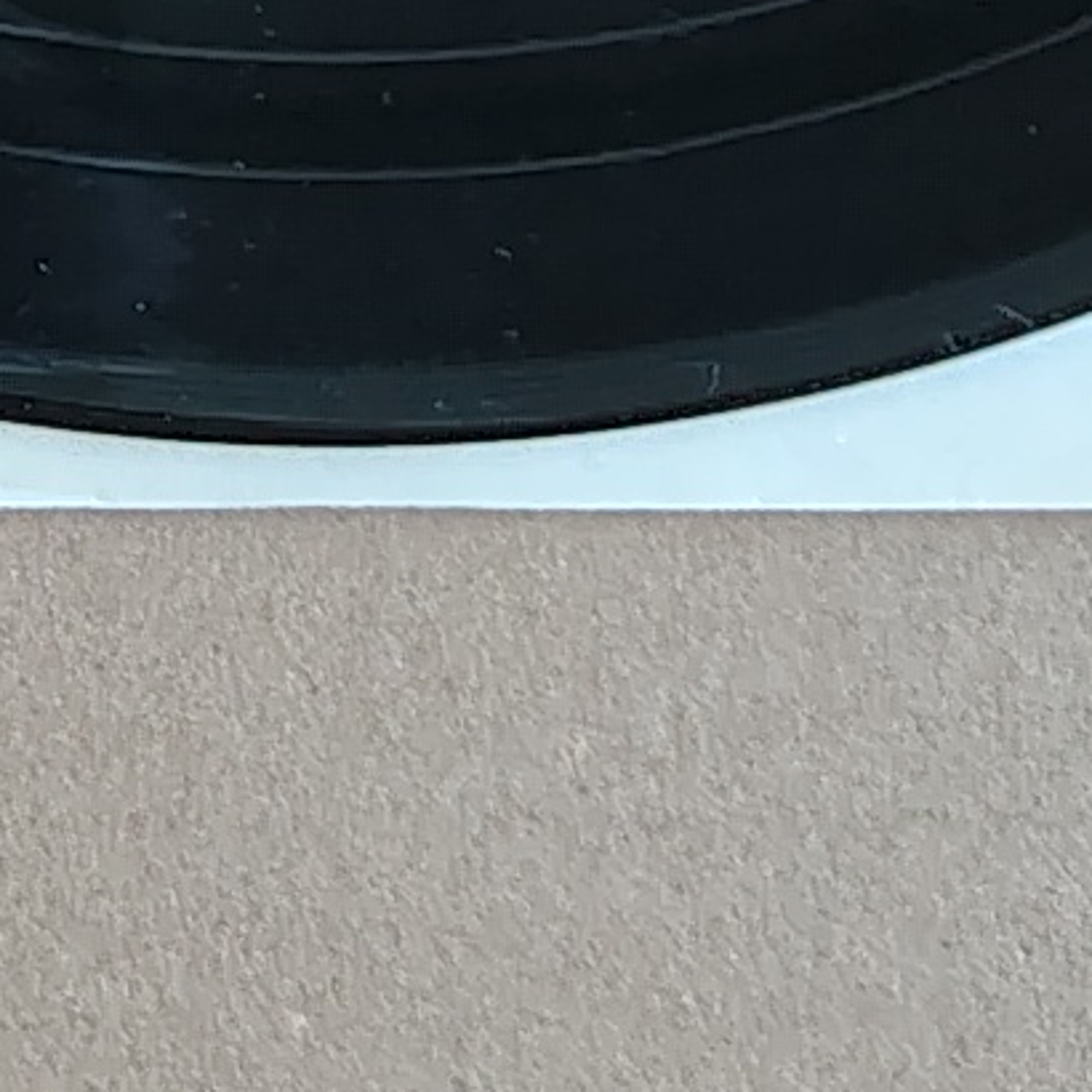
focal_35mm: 212
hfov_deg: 7.3
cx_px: -2157
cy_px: -1830
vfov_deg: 7.5
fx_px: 7566
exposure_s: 1/50
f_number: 1.8
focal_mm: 5.56
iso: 728
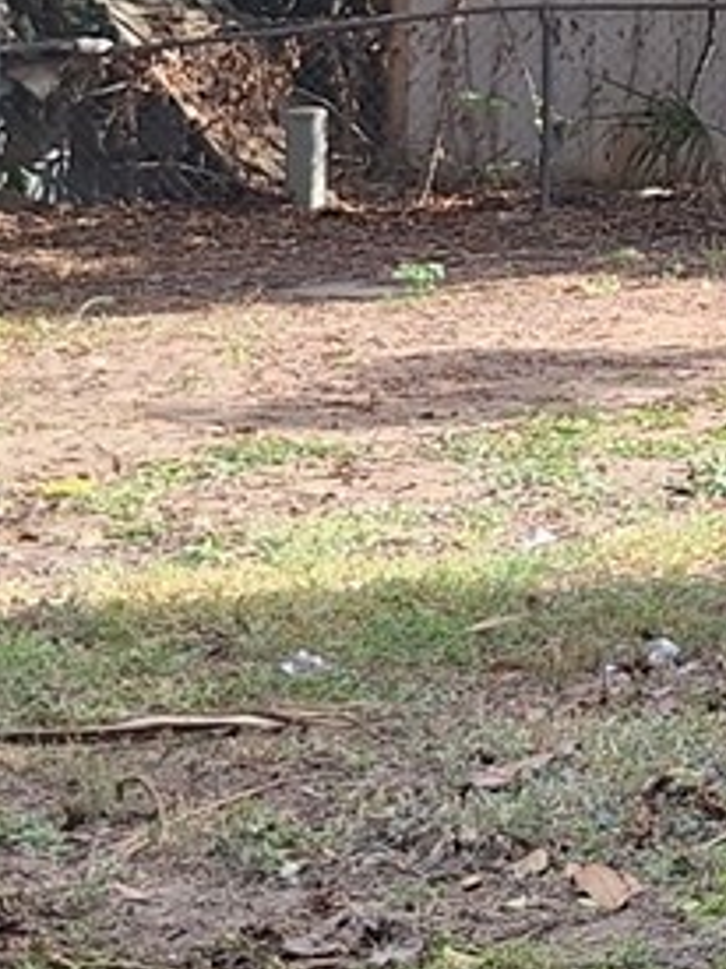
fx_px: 3750
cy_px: -229
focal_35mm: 134
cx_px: 1350
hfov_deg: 10.4
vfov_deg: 14.2
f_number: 1.8
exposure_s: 1/561
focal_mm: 5.54
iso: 40
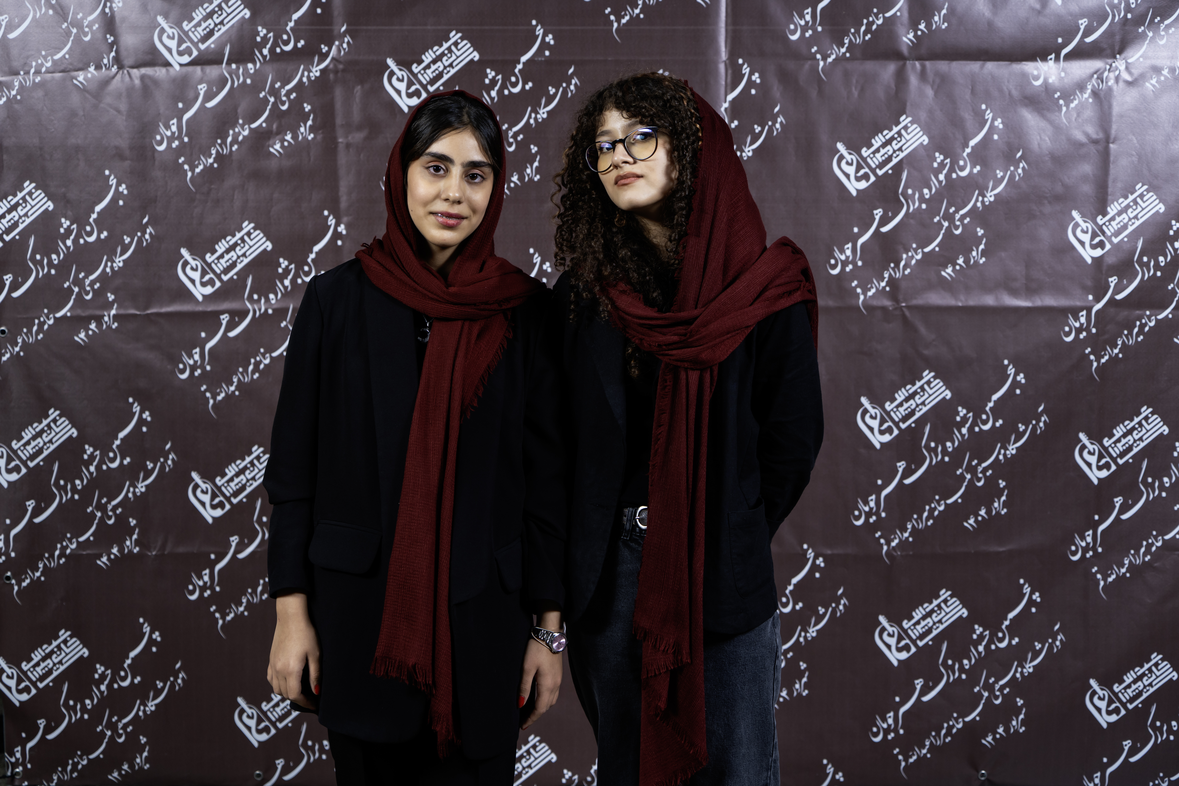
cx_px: 590
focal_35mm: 53
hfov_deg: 37.5
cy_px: 393
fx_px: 1736
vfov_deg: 25.5
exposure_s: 1/125
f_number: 4
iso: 320
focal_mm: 53
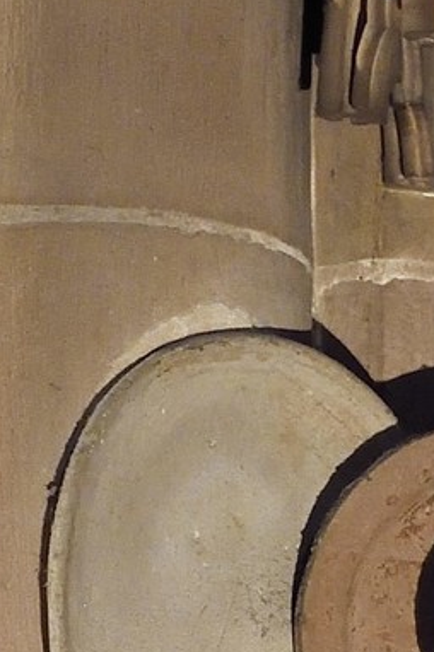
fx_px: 15398
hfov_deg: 1.6
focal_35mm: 850
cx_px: 477
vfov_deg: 2.4
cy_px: 1703
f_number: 4.5
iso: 1600
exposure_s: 1/40
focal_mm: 135
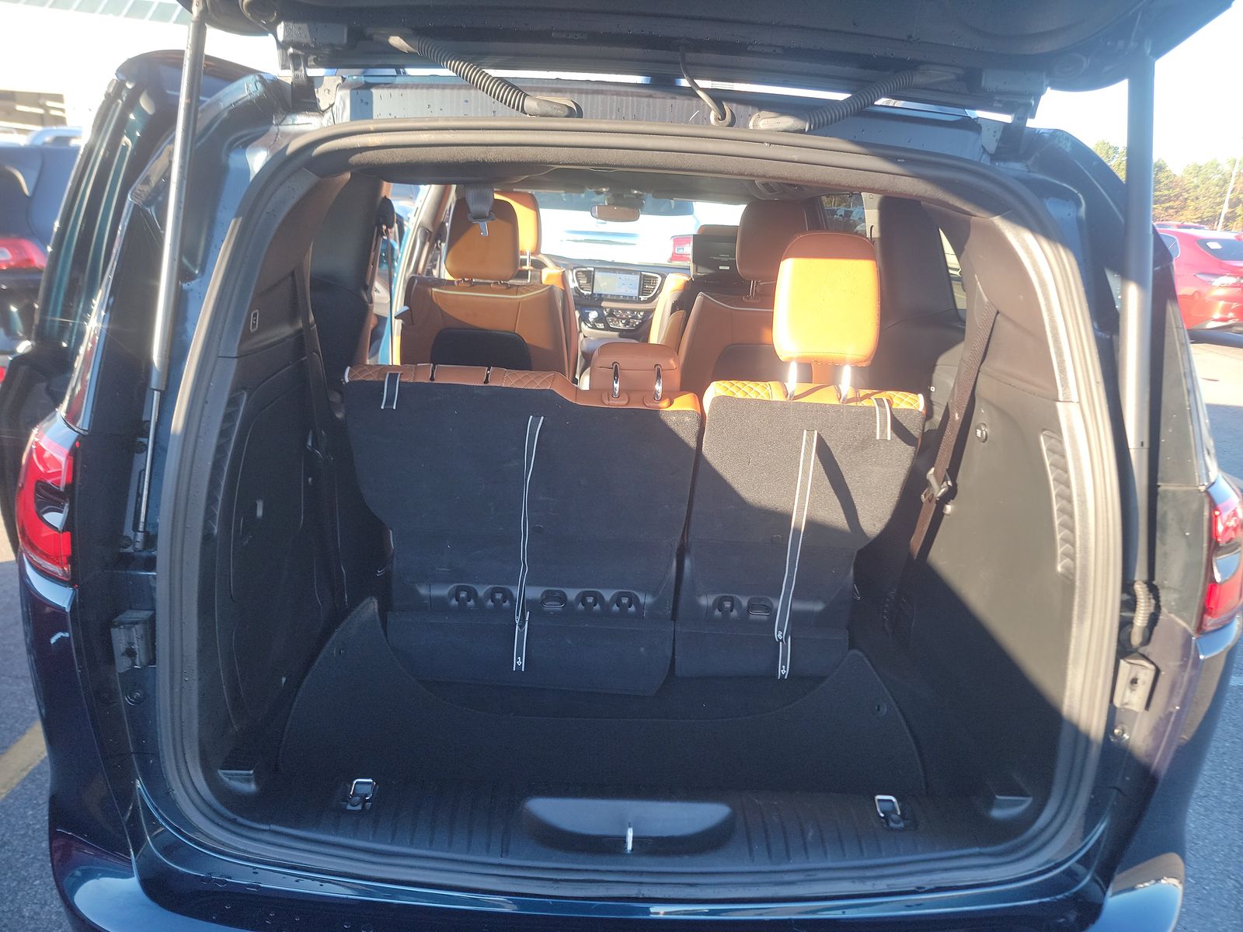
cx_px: 622
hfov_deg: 71.6
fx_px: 862
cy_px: 466
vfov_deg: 56.8
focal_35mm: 24
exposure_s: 1/59
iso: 53
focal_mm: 6.7
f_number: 1.8
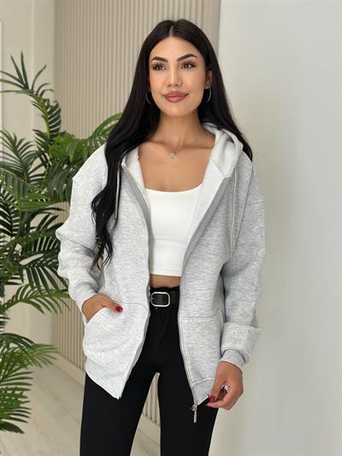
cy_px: 228
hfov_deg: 30.3
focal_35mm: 48
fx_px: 632
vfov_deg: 39.6
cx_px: 171
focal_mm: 6.86
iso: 80
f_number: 1.78
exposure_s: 1/395
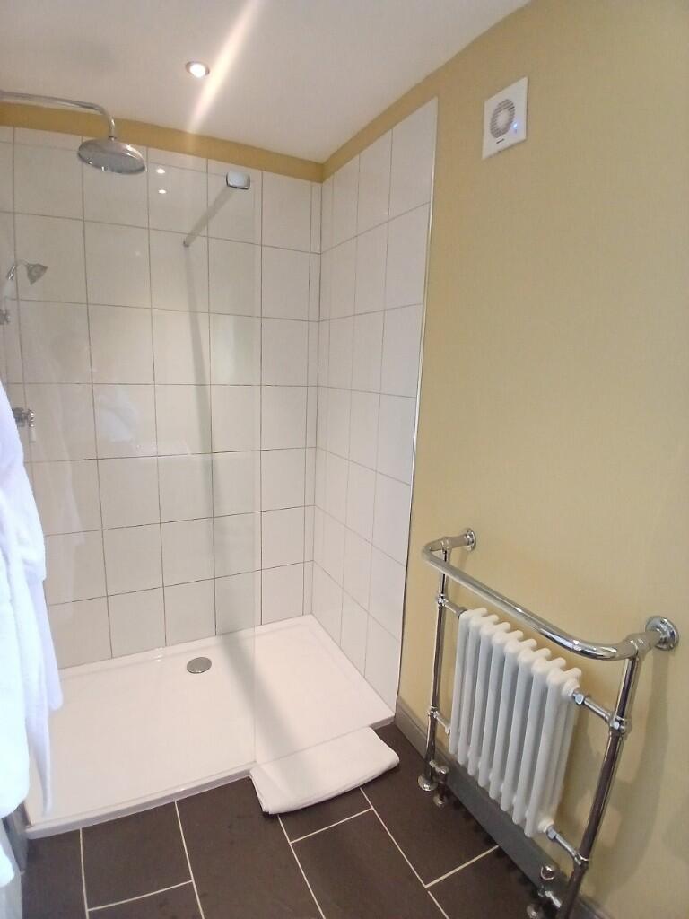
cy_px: 460
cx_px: 344
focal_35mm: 17
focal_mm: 1.4
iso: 200
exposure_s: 1/33.3
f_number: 2.2
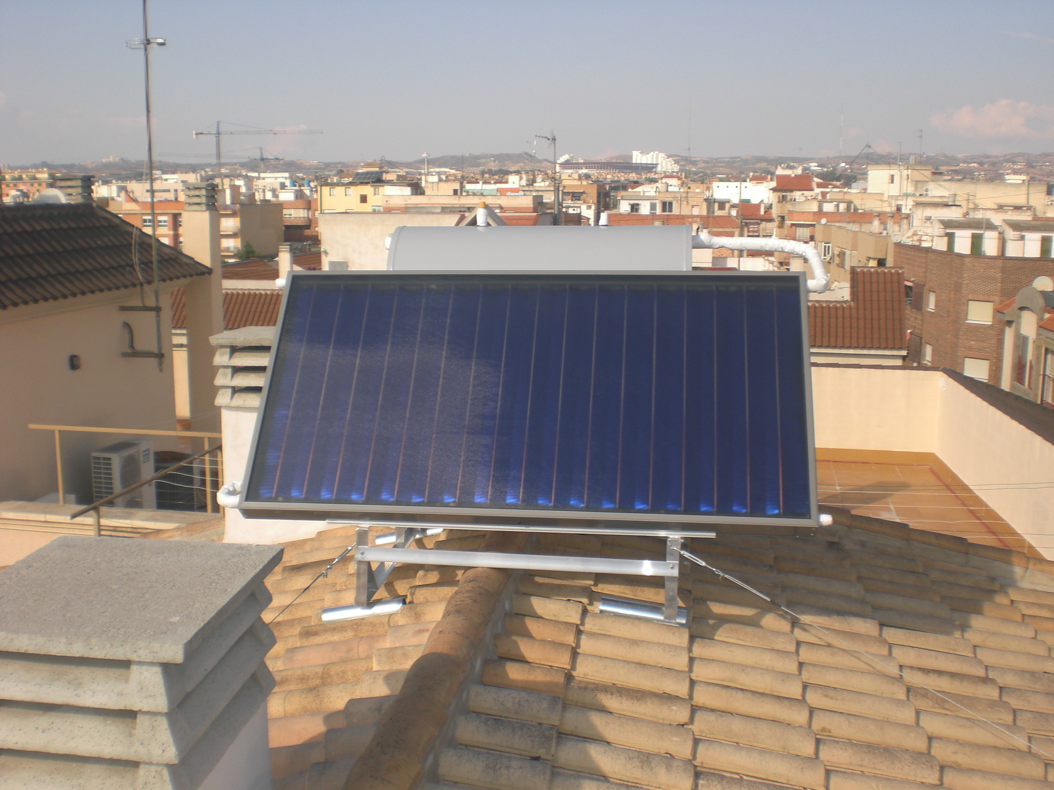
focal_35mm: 38
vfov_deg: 37.7
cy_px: 395
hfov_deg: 49.0
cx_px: 527
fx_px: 1157
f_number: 4.4
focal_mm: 6.3
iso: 50
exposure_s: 1/400
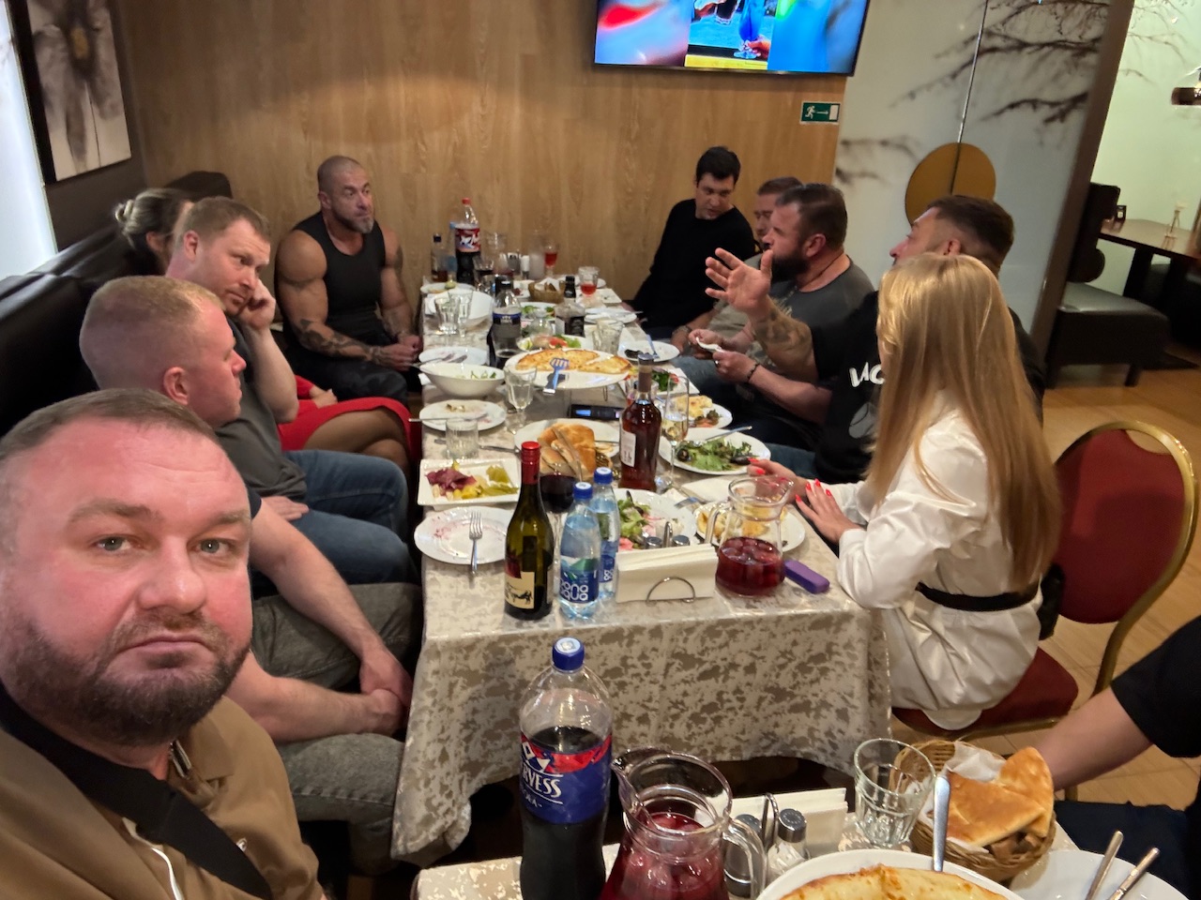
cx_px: 600
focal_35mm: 23
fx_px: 798
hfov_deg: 73.9
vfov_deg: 58.9
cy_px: 450
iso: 400
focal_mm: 2.69
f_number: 1.9
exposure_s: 1/25
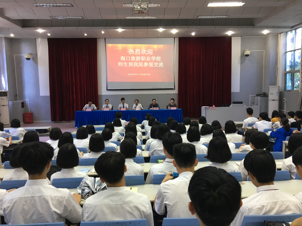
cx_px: 151
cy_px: 113
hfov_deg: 61.7
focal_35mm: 29
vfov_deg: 48.2
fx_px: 253
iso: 125
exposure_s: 1/33
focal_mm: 4.15
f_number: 2.2
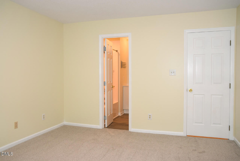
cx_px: 120
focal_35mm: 30
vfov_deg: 43.7
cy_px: 80
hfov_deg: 61.9
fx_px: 200
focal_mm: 20
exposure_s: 1/60
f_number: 4
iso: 560
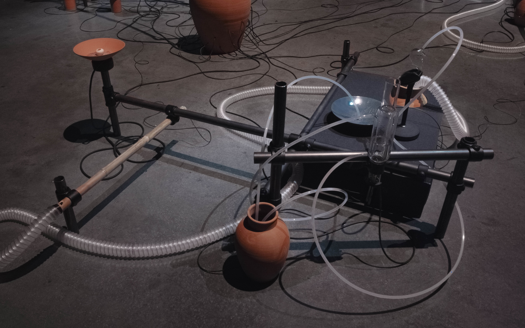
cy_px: 133
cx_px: 243
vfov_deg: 44.3
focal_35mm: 28
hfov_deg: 66.4
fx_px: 401
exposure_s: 1/2.5
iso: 4000
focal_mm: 24
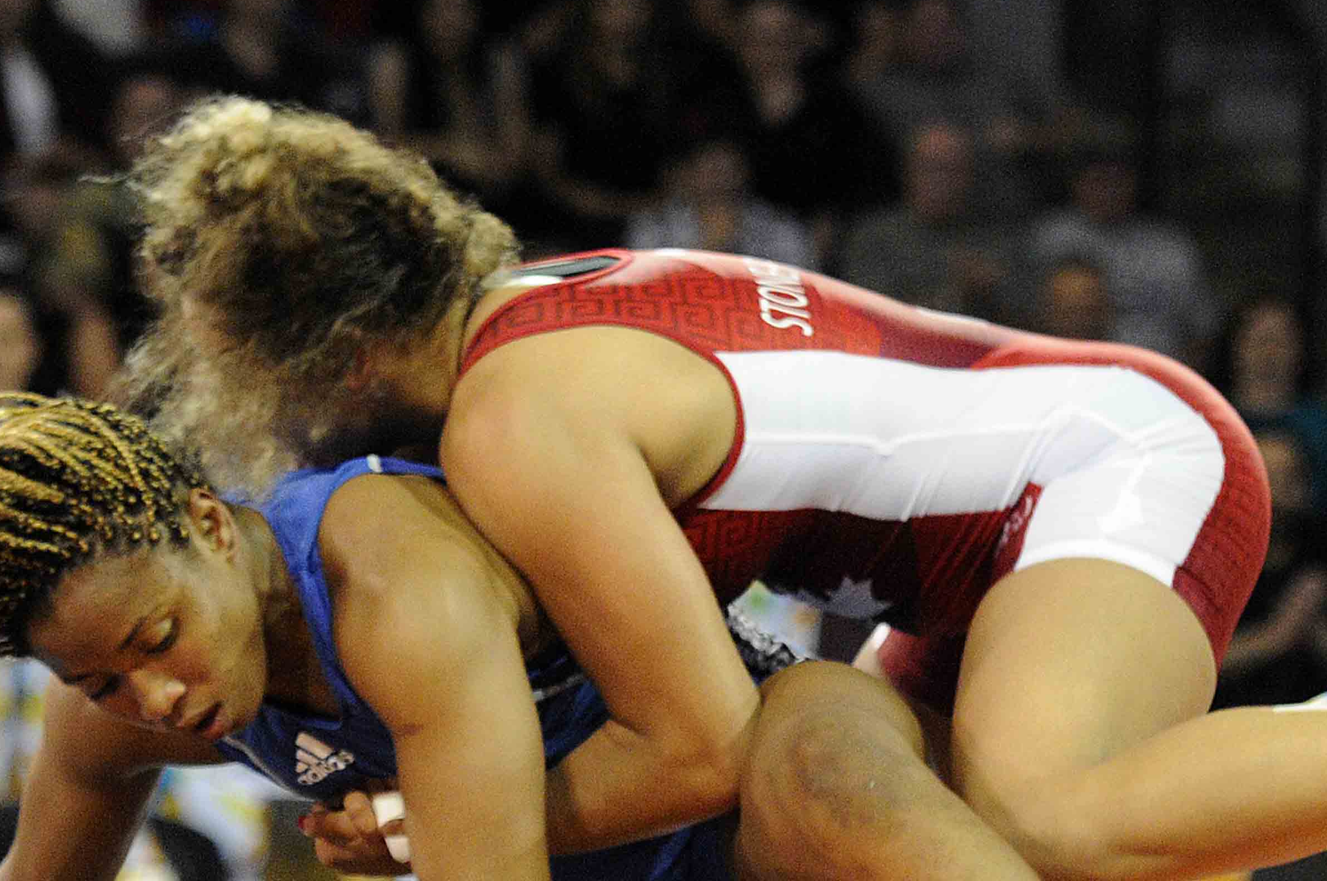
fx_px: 9421
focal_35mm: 256
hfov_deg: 8.1
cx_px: 583
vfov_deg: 5.4
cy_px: 561
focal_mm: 95
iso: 1600
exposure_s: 1/320
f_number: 3.2
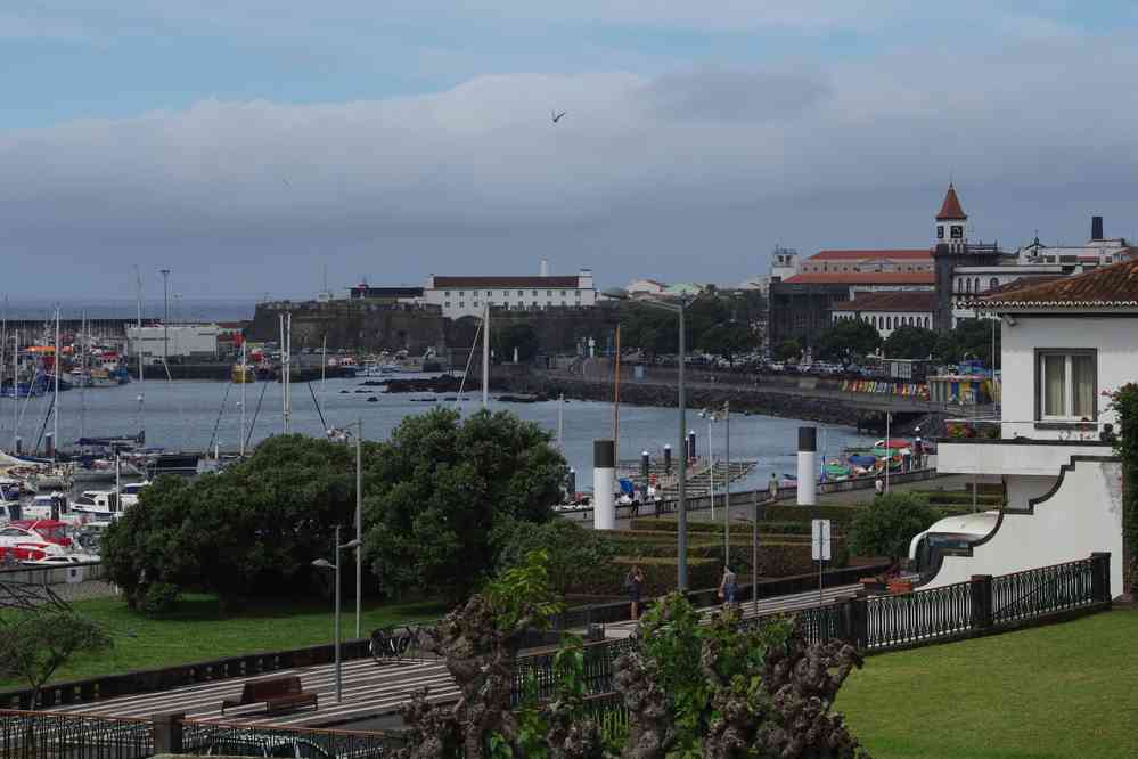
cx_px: 569
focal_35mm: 105
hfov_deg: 19.5
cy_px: 380
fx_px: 3319
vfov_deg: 13.0
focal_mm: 70
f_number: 11
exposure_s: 1/160
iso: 200
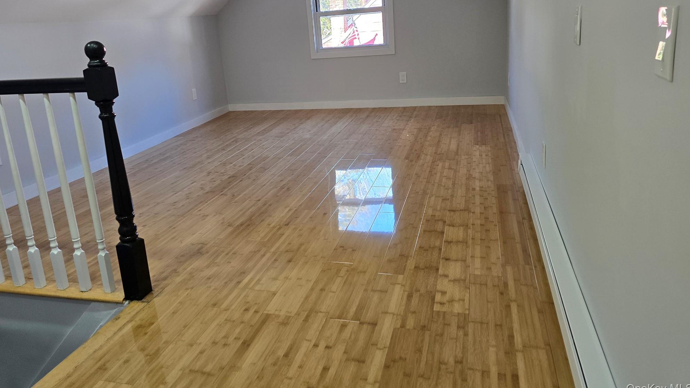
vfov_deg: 43.7
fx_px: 476
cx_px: 339
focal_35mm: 26
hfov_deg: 71.9
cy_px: 128
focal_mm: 6.3
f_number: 1.7
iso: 200
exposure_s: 1/180
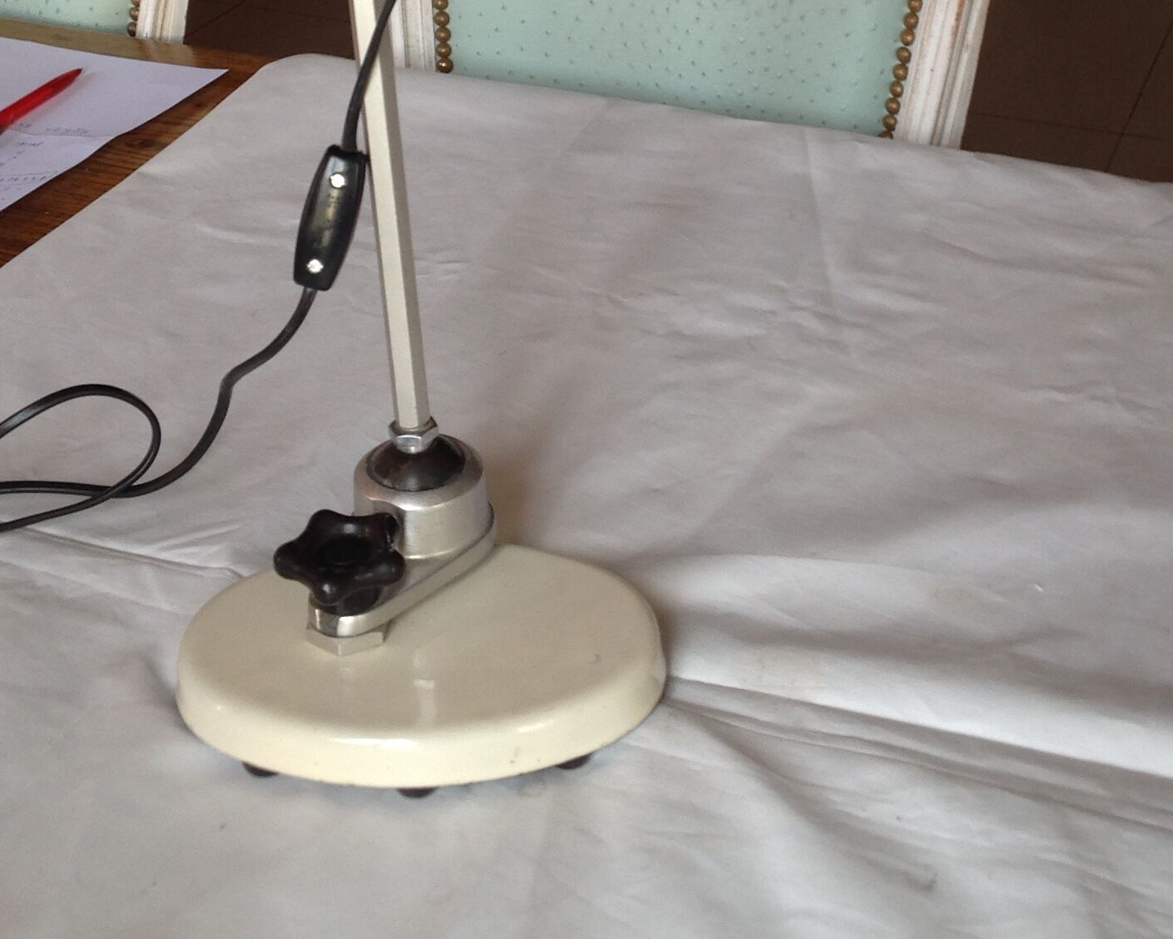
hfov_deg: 30.0
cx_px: 574
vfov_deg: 23.3
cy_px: 7
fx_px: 2188
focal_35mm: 63
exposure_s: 1/40
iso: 50
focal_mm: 4.28
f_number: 2.4
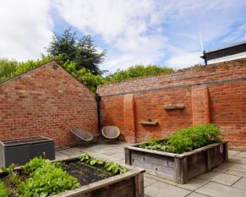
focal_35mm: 23
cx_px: 86
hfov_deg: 70.9
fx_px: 168
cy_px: 115
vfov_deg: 60.6
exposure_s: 1/160
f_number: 10
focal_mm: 10
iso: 100
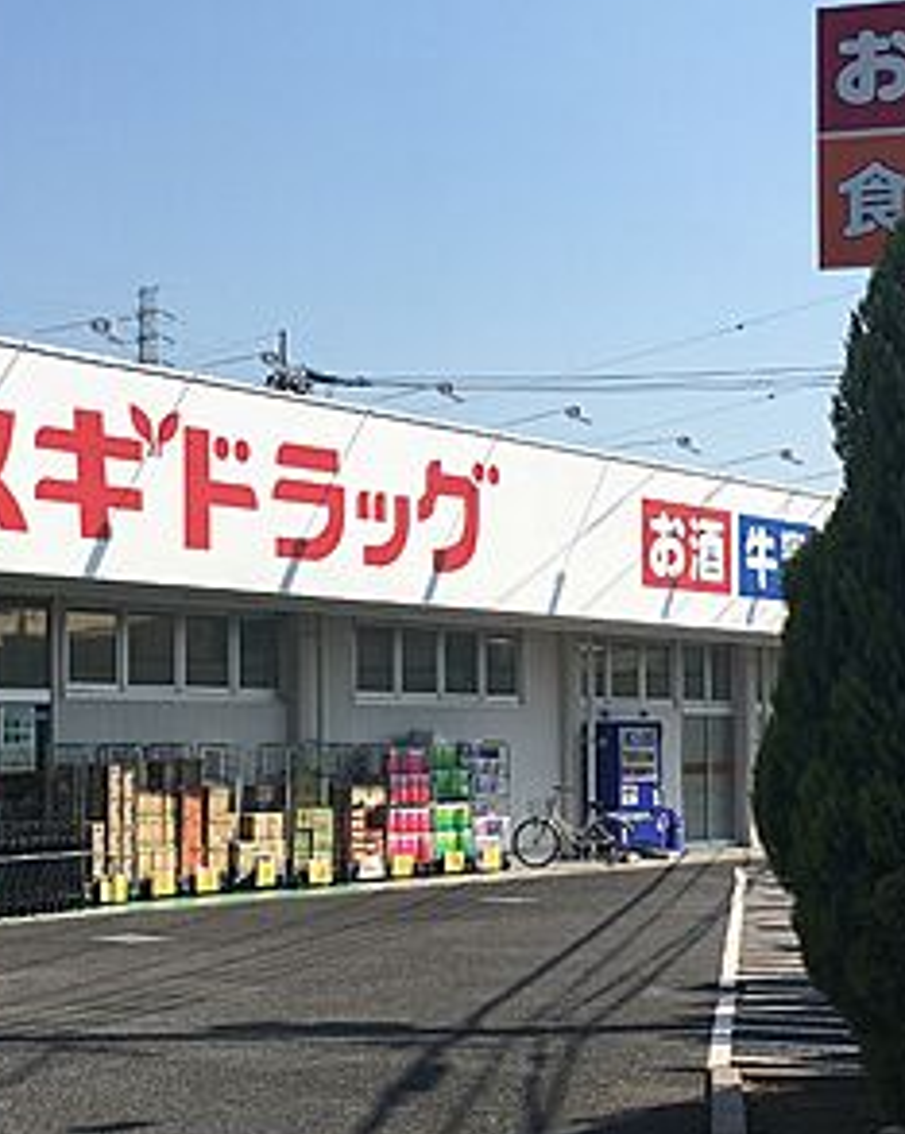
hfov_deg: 25.2
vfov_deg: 31.4
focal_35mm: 60
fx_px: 2011
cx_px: 275
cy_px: 648
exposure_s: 1/1972
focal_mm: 4.15
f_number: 2.2
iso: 25
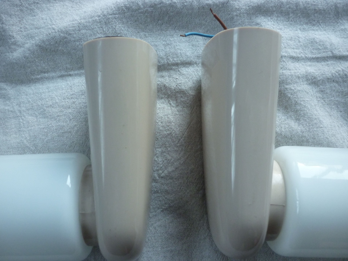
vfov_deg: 42.9
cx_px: 174
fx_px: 332
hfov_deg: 55.4
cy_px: 130
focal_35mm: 33
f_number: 2.8
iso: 250
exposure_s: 1/30
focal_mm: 5.5
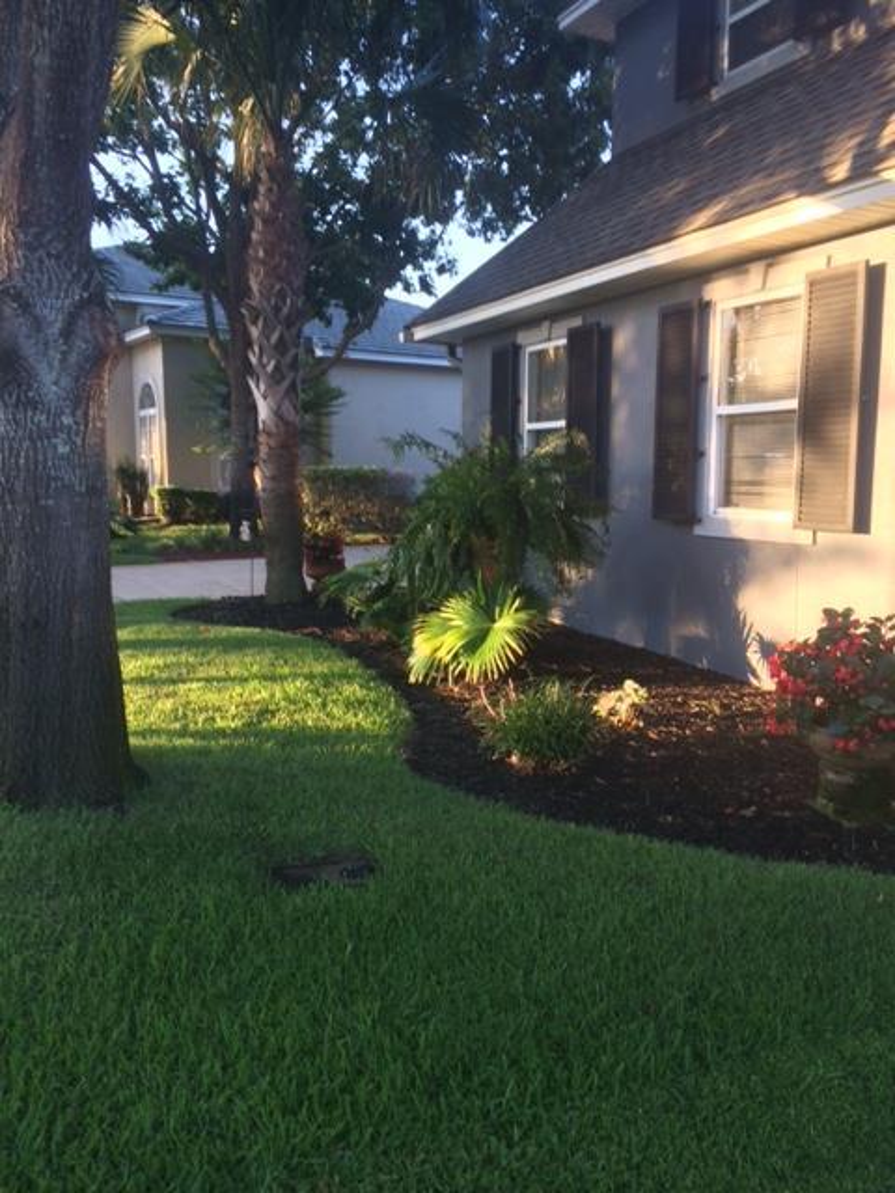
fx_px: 1000
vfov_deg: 61.7
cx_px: 448
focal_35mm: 29
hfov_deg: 48.2
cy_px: 596
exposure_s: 1/60
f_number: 2.2
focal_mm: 4.15
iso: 40
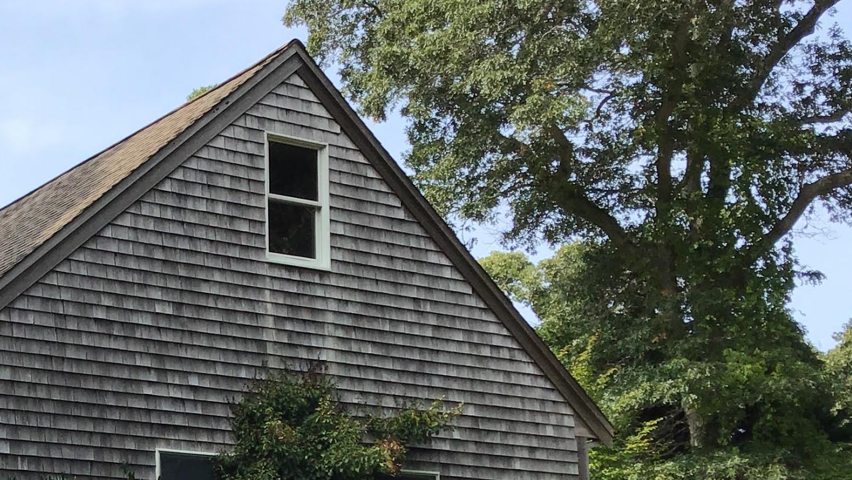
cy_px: 510
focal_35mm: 71
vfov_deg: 16.5
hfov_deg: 28.0
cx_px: 5
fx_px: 1604
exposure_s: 1/652
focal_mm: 3.3
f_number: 2.4
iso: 25
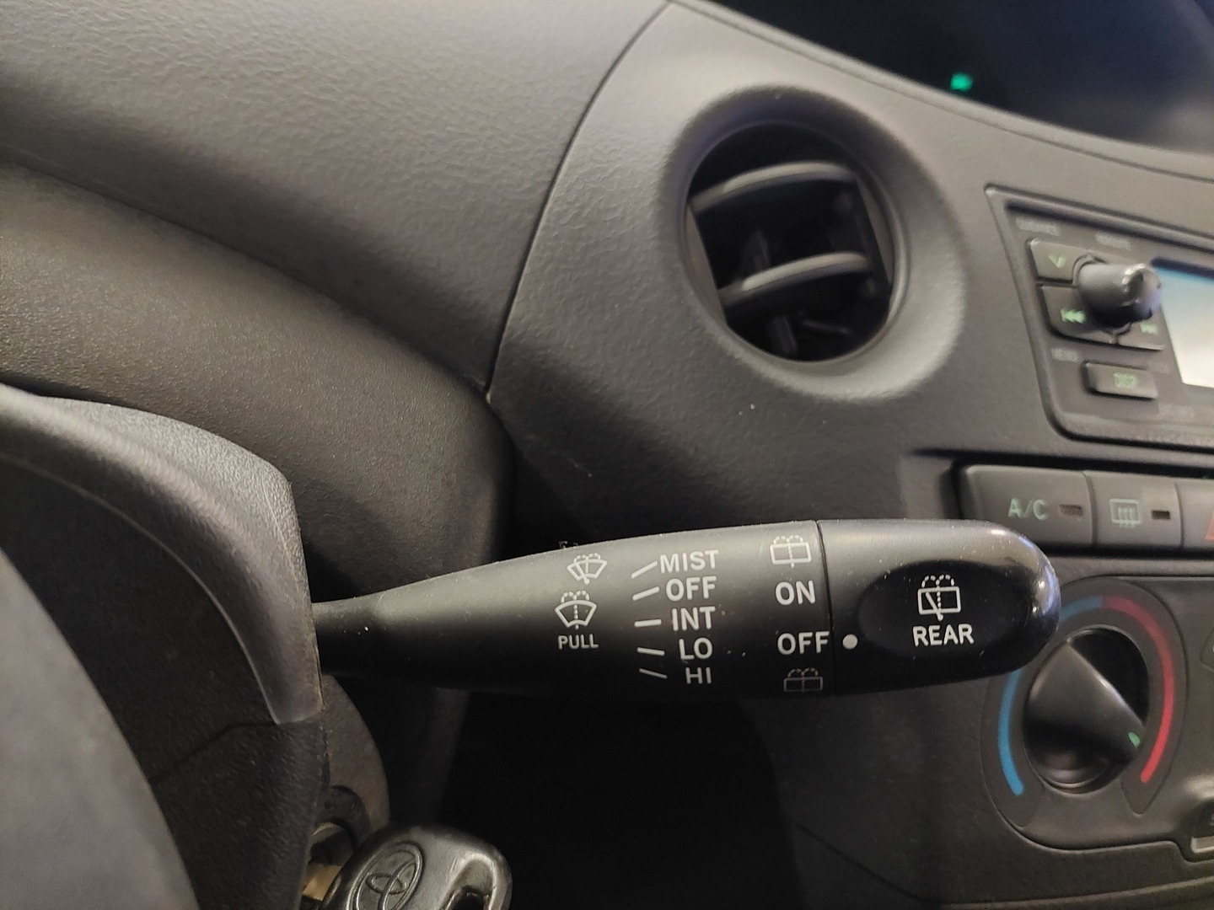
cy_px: 455
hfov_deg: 69.4
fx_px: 877
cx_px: 607
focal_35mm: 25
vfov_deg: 54.9
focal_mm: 5.23
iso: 1250
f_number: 1.8
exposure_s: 1/25
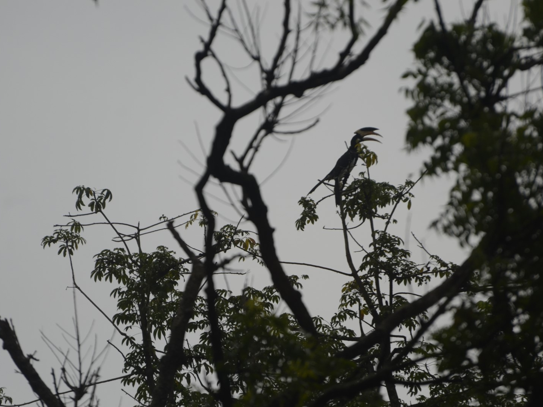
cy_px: 204
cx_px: 255
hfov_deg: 4.0
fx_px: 7687
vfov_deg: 3.0
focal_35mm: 490
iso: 500
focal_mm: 300
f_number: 5.6
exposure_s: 1/6400
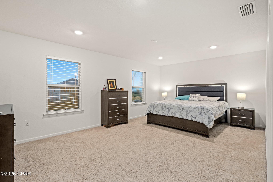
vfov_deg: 70.4
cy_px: 91
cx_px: 136
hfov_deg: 93.3
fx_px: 129
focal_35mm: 17
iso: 500
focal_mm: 17
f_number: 10
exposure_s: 1/2.5
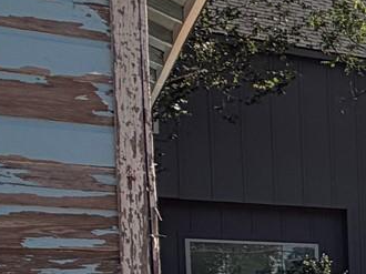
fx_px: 919
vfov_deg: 16.2
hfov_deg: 13.6
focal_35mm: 87
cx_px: 943
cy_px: 345
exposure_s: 1/770
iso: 25
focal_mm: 2.22
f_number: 2.2
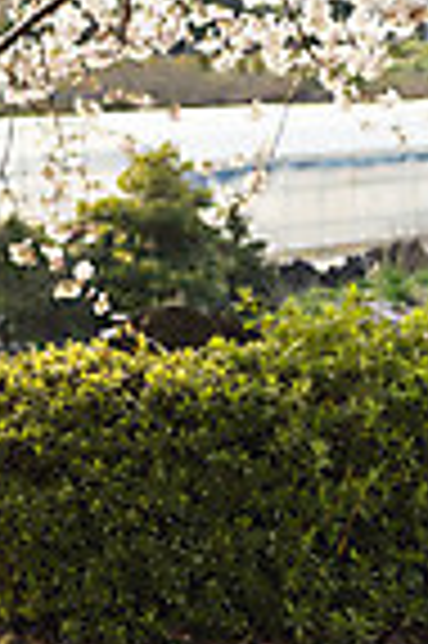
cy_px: 27
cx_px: -741
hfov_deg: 7.7
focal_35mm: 159
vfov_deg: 12.8
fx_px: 2842
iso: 100
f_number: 2.8
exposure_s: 1/800
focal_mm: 38
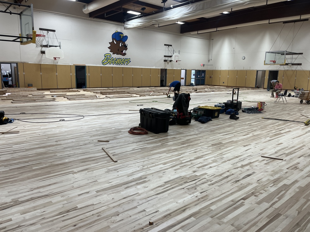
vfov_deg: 53.1
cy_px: 116
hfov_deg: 67.3
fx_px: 233
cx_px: 155
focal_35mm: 26
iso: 80
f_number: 1.6
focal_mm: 5.1
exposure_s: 1/60
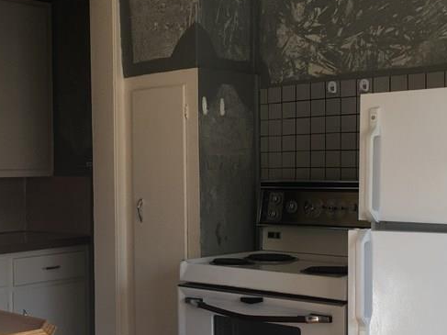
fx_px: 788
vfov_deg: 24.0
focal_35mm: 61
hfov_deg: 31.5
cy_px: 207
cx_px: 151
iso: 25
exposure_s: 1/60
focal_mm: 4.15
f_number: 2.2
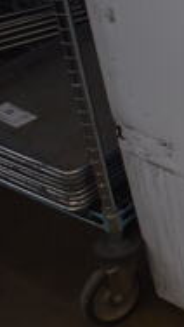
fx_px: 797
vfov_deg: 23.1
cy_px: 143
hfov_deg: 11.4
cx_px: 404
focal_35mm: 92
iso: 720
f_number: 3.5
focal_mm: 18
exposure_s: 1/250
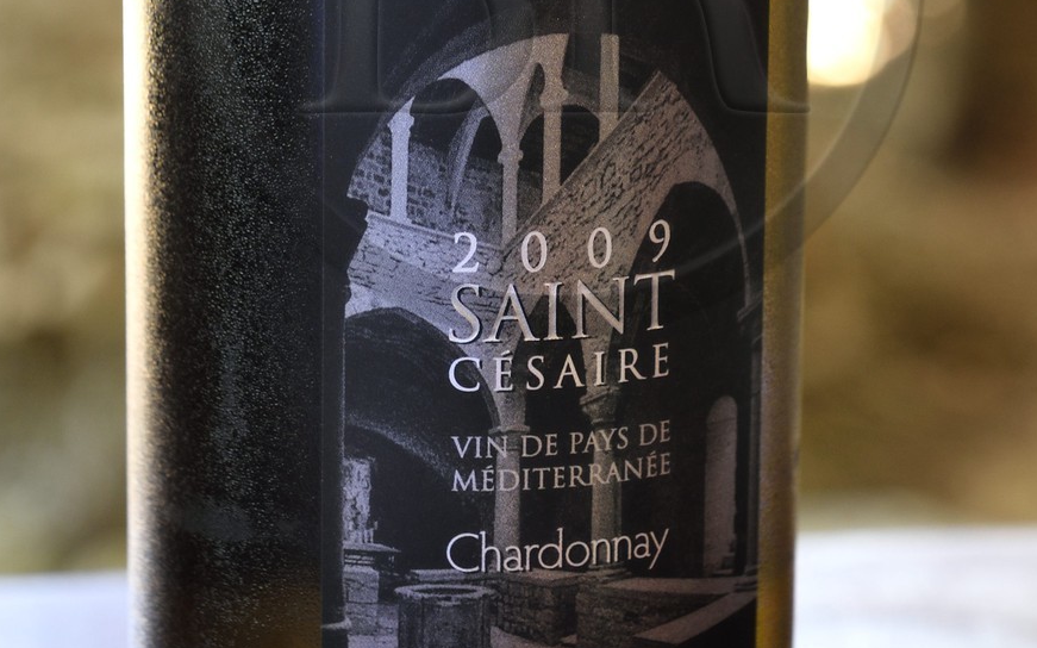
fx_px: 3702
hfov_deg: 15.9
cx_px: 552
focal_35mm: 131
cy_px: -32
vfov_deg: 9.9
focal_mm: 70
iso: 800
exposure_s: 1/40
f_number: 9
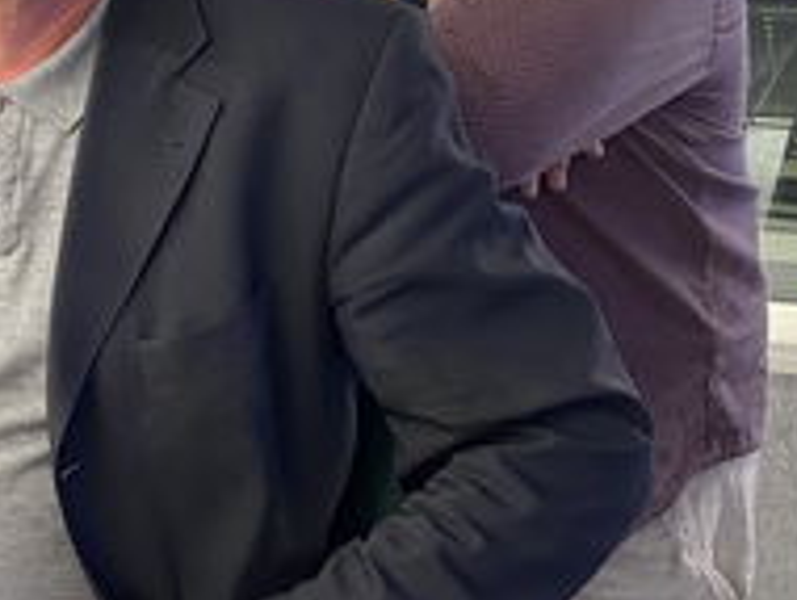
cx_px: -109
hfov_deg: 23.5
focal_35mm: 77
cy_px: 290
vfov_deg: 19.2
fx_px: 1775
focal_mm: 4.25
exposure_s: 1/50
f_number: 1.8
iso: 320
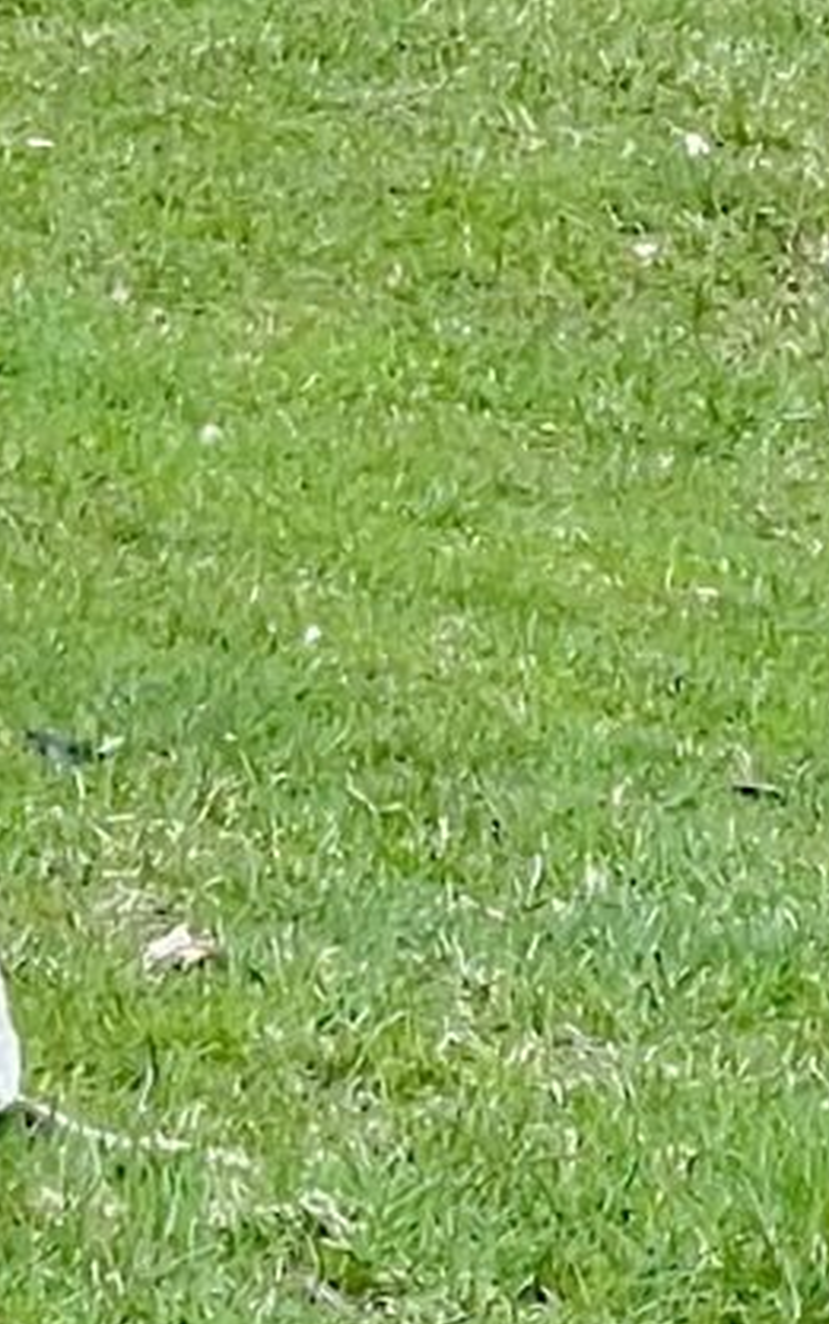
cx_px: -1309
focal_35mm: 501
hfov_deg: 2.6
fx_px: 18092
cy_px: -1378
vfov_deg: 4.1
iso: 32
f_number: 2.8
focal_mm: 9
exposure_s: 1/141
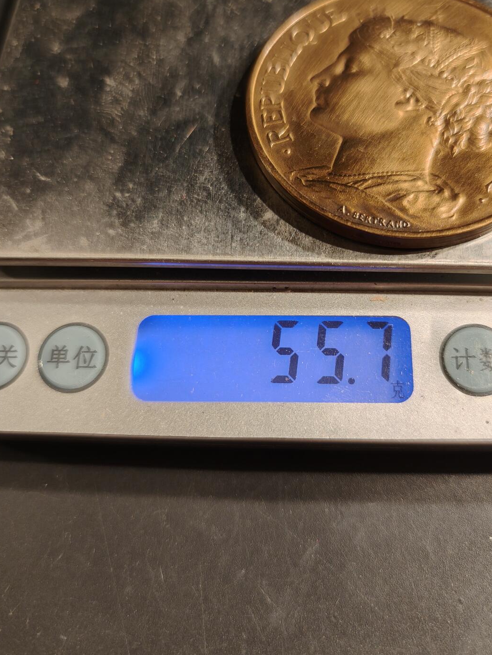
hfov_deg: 46.6
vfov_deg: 59.9
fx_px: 569
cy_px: 301
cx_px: 293
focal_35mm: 30
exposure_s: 1/200
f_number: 1.6
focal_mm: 6.06
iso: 250
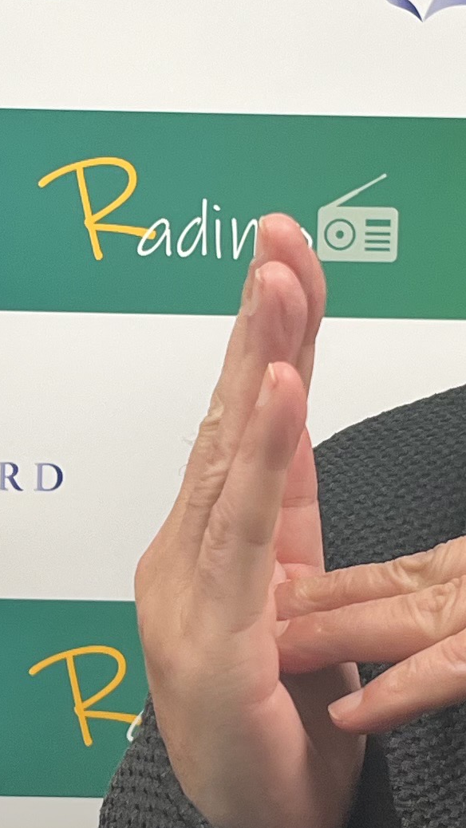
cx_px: 135
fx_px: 2416
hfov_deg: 11.0
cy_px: 463
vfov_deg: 19.4
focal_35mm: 110
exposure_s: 1/100
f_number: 1.6
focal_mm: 5.1
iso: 100
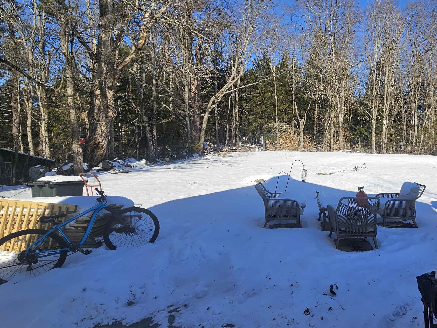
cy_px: 163
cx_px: 313
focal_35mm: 20
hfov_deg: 77.2
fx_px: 252
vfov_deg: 66.0
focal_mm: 2.2
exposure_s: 1/2021
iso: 50
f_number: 2.2
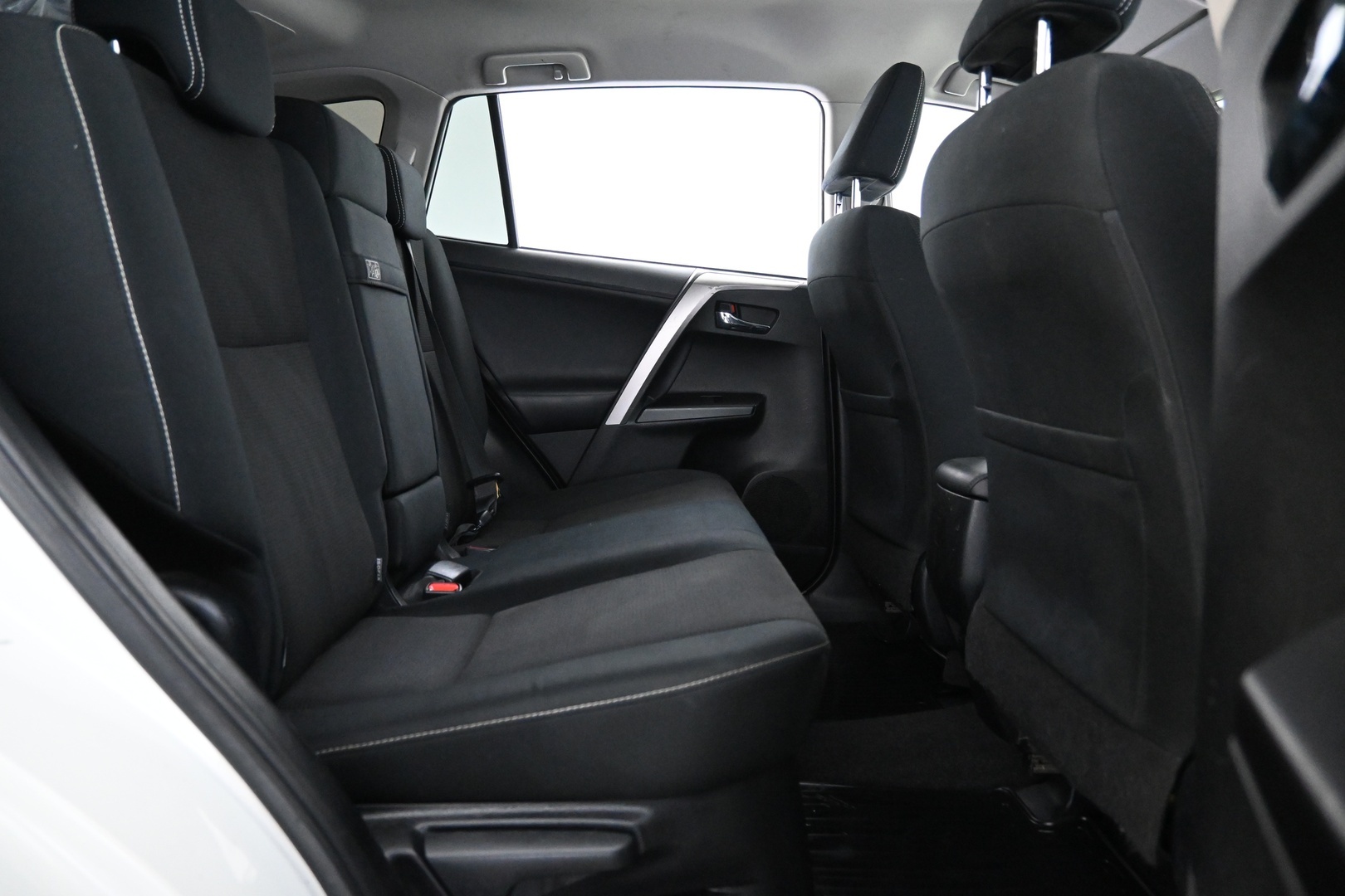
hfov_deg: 73.7
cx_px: 672
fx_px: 897
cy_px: 448
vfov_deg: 53.1
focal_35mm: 24
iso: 5600
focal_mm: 16
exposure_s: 1/25
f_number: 3.5
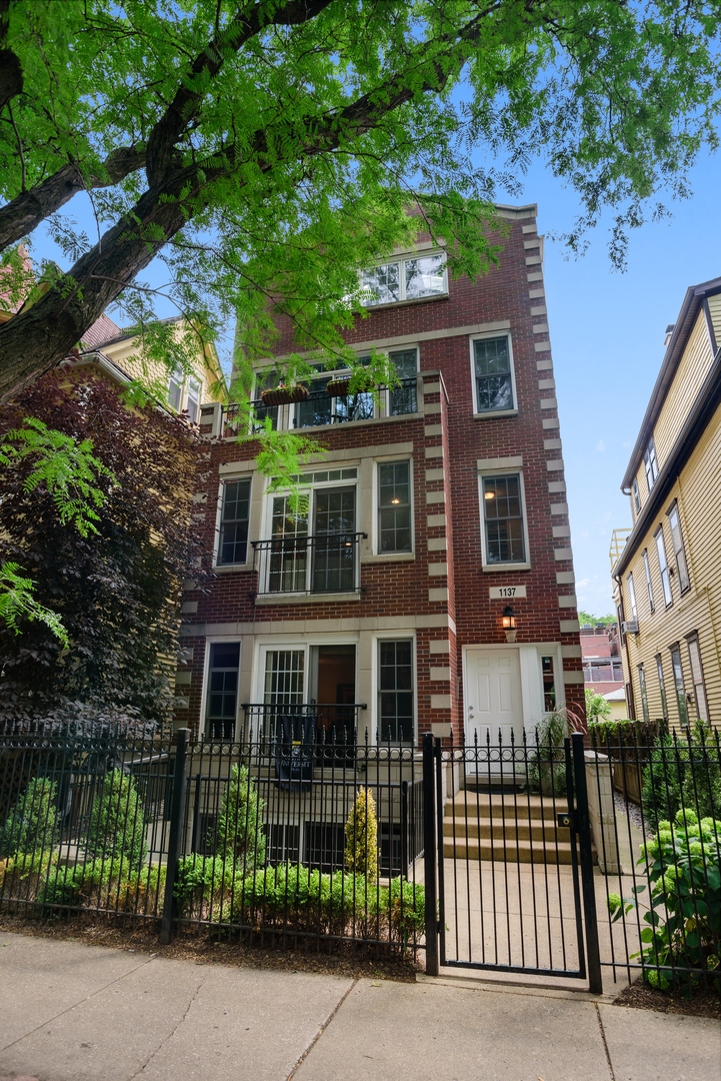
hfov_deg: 62.0
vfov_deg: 84.0
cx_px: 360
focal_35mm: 20
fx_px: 600
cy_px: 540
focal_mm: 20
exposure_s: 1/100
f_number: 8
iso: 400
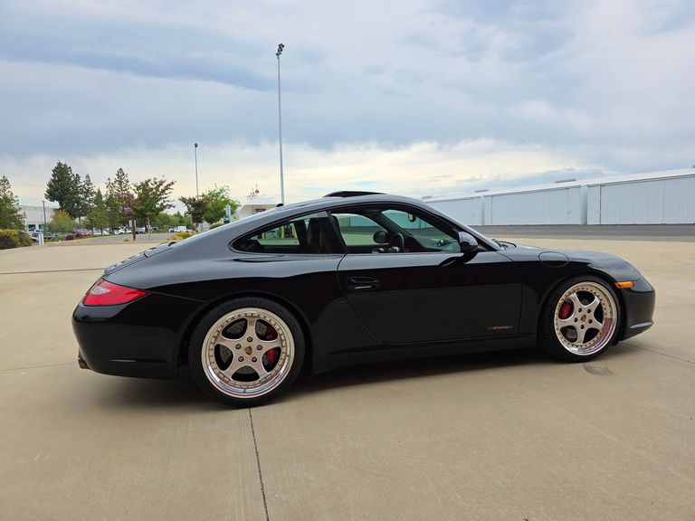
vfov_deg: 58.9
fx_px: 462
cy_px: 260
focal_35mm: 23
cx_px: 348
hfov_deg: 73.9
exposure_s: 1/1780
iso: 80
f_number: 1.7
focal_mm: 6.3
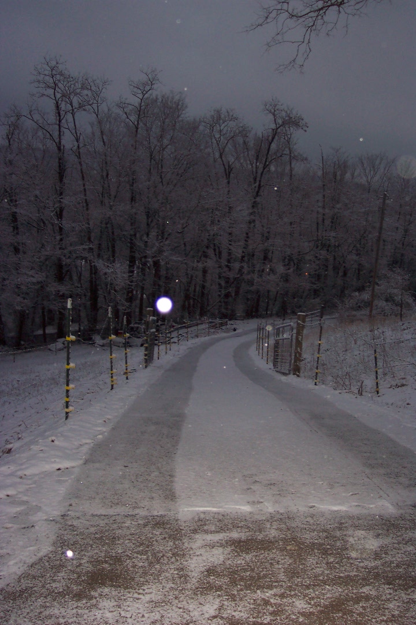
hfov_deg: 35.1
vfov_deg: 50.7
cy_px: 312
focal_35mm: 38
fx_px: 659
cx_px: 208
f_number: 2.8
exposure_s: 1/30
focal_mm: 8
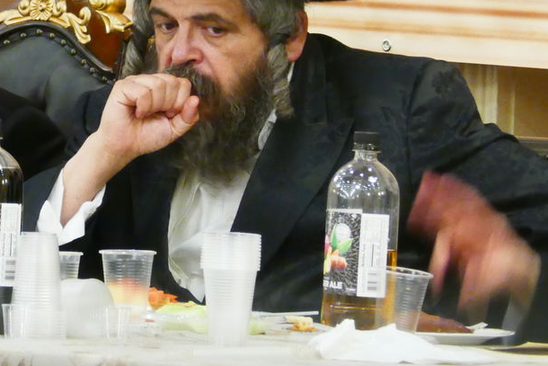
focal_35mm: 672
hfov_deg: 3.1
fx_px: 10231
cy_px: -29
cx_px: -15
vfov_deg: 2.0
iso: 1600
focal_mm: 91
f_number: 8
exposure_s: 1/13
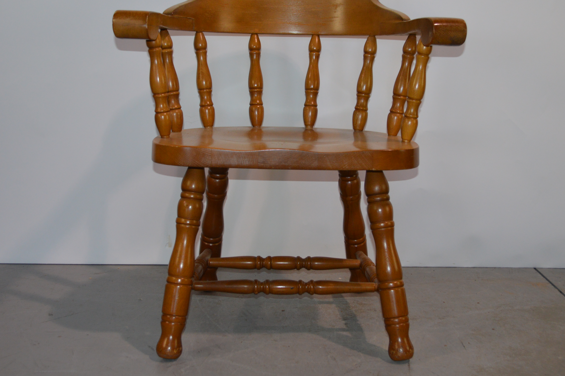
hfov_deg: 36.3
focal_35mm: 55
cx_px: 288
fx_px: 862
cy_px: 183
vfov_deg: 24.6
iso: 560
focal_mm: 30
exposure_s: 1/60
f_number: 4.5
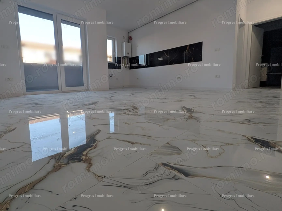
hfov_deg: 98.0
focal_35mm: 15
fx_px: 122
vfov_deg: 81.3
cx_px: 132
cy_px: 92
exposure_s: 1/92.6
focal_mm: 1.54
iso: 48
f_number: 2.2
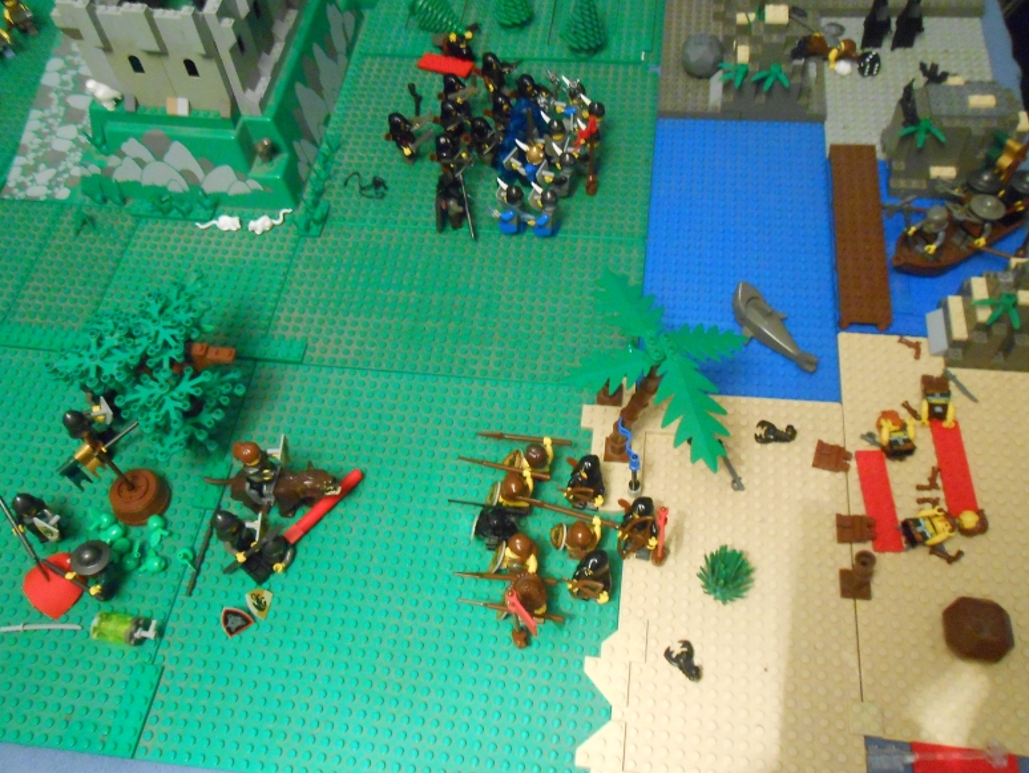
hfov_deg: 58.3
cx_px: 512
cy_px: 378
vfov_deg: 45.5
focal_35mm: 31
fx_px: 922
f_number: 3.8
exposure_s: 1/6
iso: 800
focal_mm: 5.3
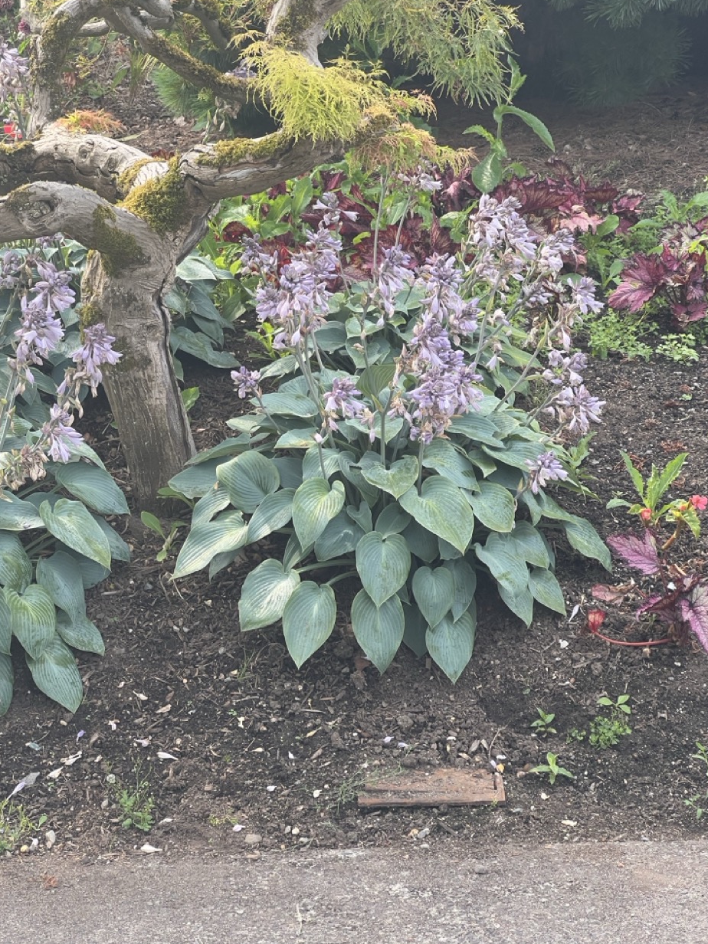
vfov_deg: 24.4
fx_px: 2182
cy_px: 455
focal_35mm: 80
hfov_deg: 18.4
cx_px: 343
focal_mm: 9
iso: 32
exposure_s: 1/126
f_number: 2.8
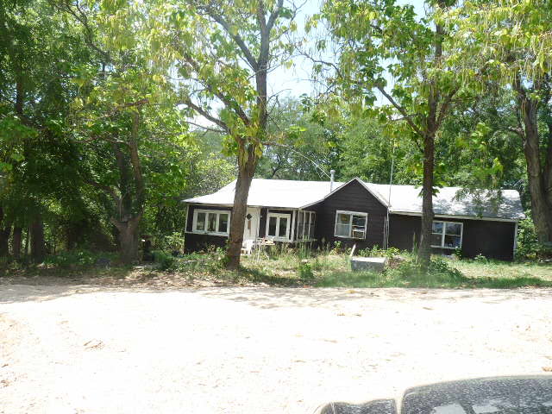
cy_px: 207
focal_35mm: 27
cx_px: 276
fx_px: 431
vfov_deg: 51.4
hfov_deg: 65.3
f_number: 4.5
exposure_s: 1/200
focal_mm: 4.8
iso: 100
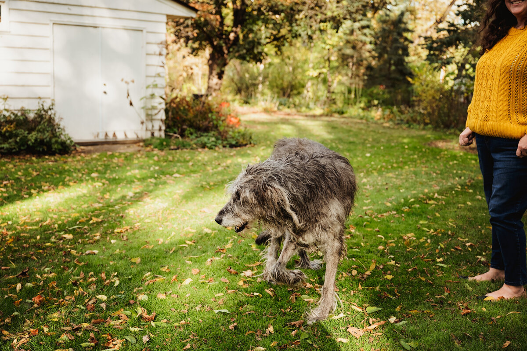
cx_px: 264
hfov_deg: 49.6
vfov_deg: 34.2
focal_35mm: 39
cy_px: 176
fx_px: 570
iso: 320
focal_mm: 39
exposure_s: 1/640
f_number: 3.2
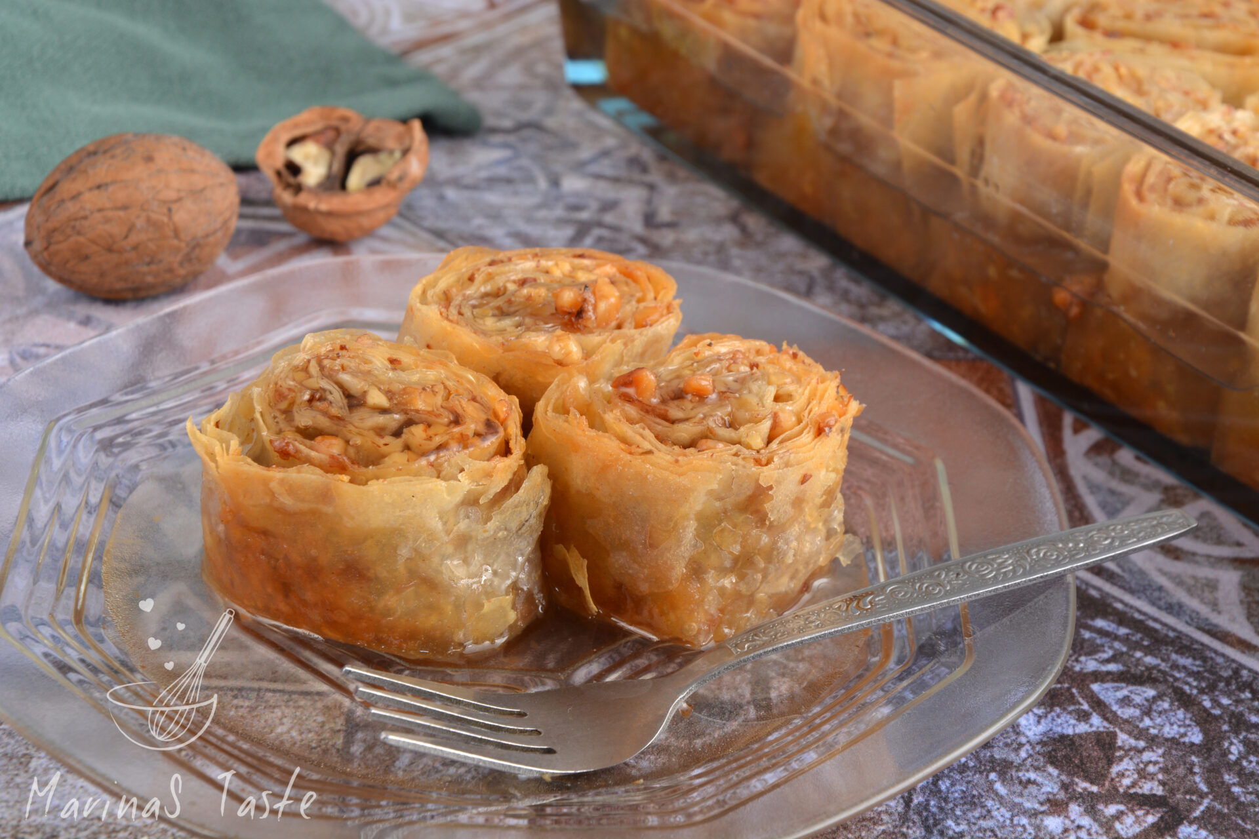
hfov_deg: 19.5
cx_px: 630
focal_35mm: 105
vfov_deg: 13.0
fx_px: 3672
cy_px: 420
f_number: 11
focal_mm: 70
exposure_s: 3
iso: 100
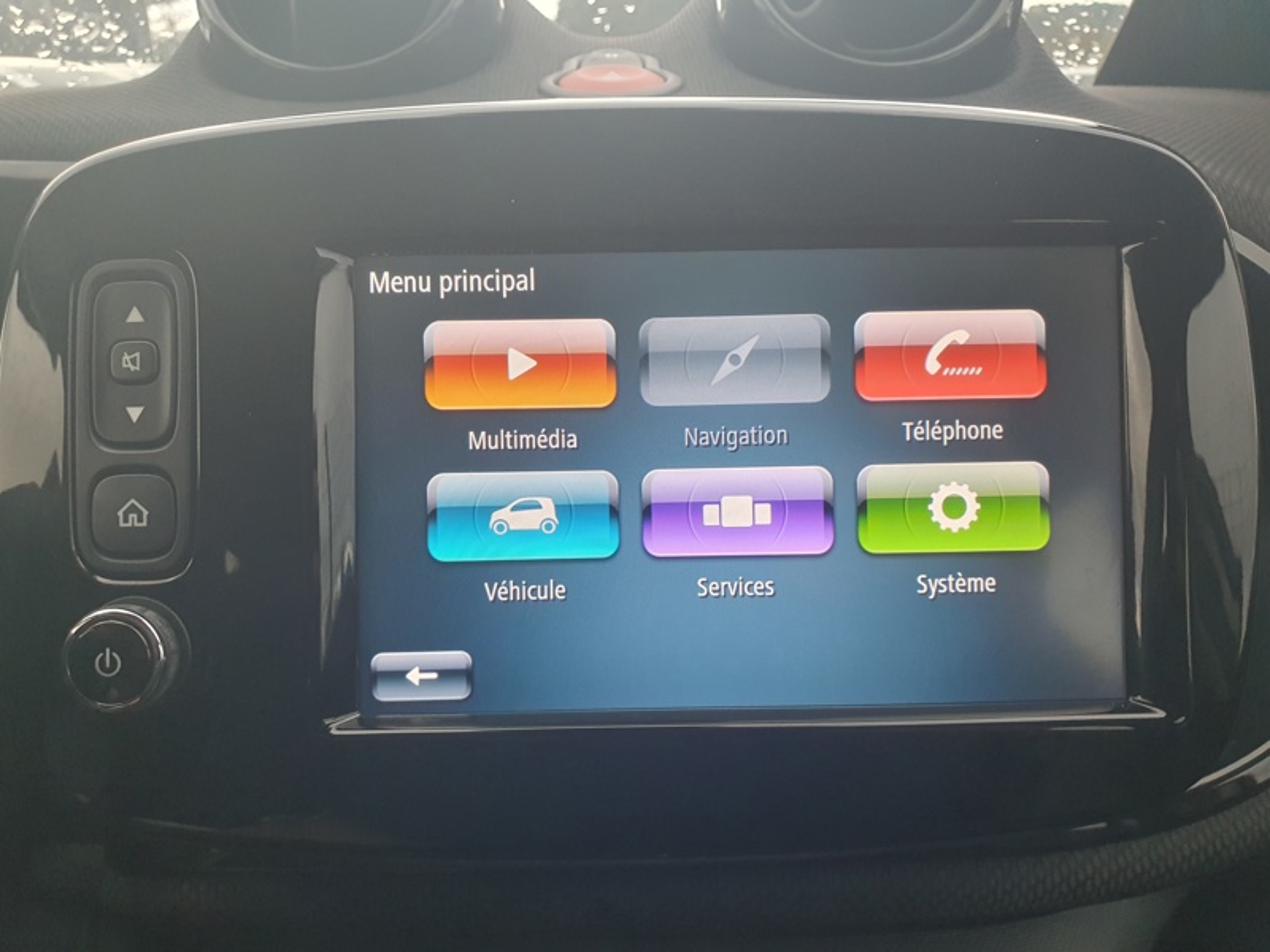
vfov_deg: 53.1
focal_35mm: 26
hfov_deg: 67.3
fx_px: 954
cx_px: 635
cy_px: 476
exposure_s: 1/100
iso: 250
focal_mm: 4.32
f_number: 2.4
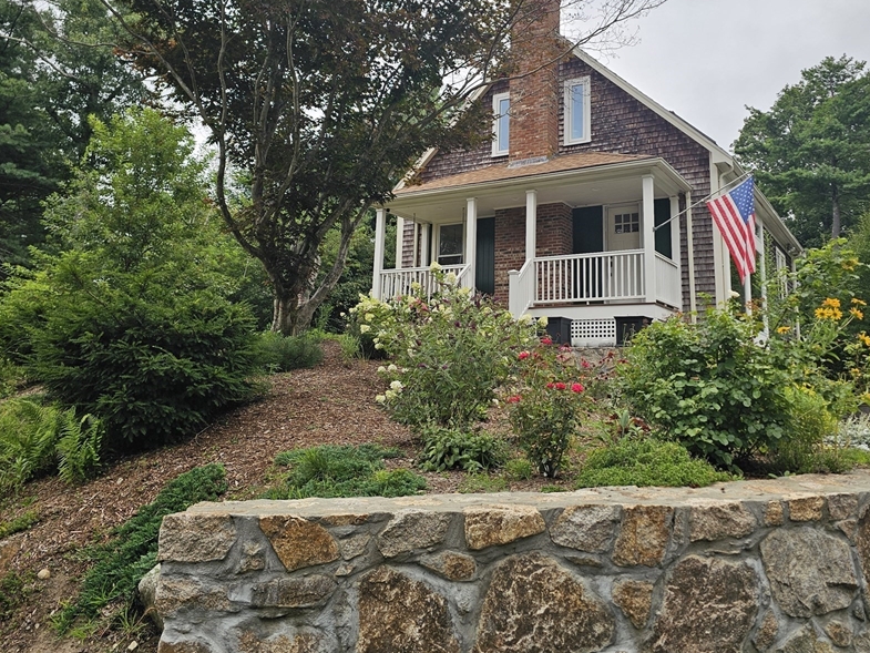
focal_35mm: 30
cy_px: 249
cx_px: 470
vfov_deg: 46.4
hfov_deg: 59.9
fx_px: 754
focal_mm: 6.3
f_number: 1.7
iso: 12
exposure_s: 1/180
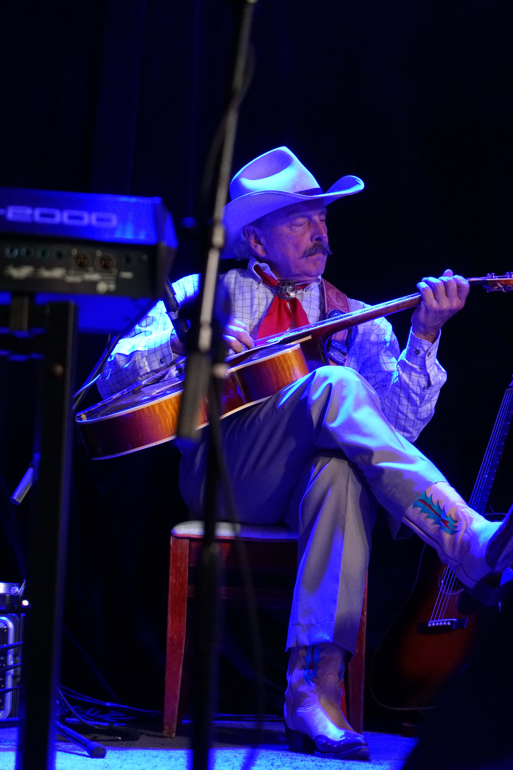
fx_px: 1966
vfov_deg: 22.1
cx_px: 256
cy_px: 397
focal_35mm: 92
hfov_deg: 14.9
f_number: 4
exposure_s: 1/60
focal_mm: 70
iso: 6400
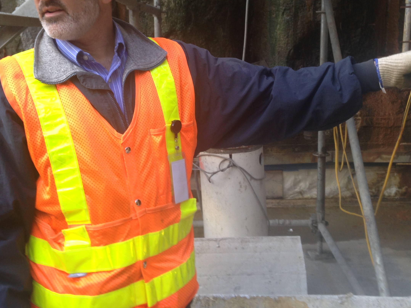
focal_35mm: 50
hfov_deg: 38.1
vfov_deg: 28.8
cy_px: 94
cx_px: 229
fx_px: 594
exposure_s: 1/40
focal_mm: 4.12
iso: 50
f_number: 2.4
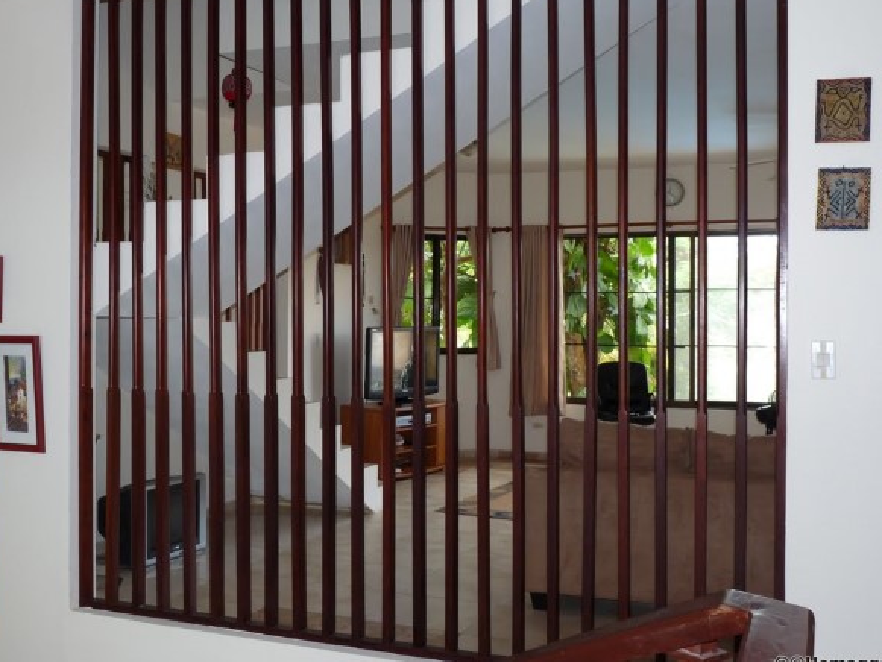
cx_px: 417
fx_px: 994
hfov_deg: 47.8
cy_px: 314
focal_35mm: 39
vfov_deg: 36.8
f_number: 3
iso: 160
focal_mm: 6.1
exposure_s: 1/30
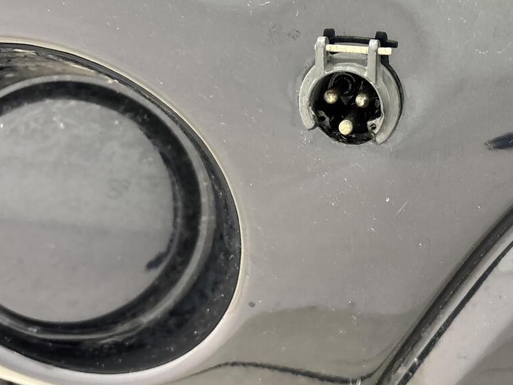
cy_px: 86
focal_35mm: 49
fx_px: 726
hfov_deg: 38.4
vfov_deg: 29.1
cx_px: 347
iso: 400
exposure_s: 1/50
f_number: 1.6
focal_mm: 5.96
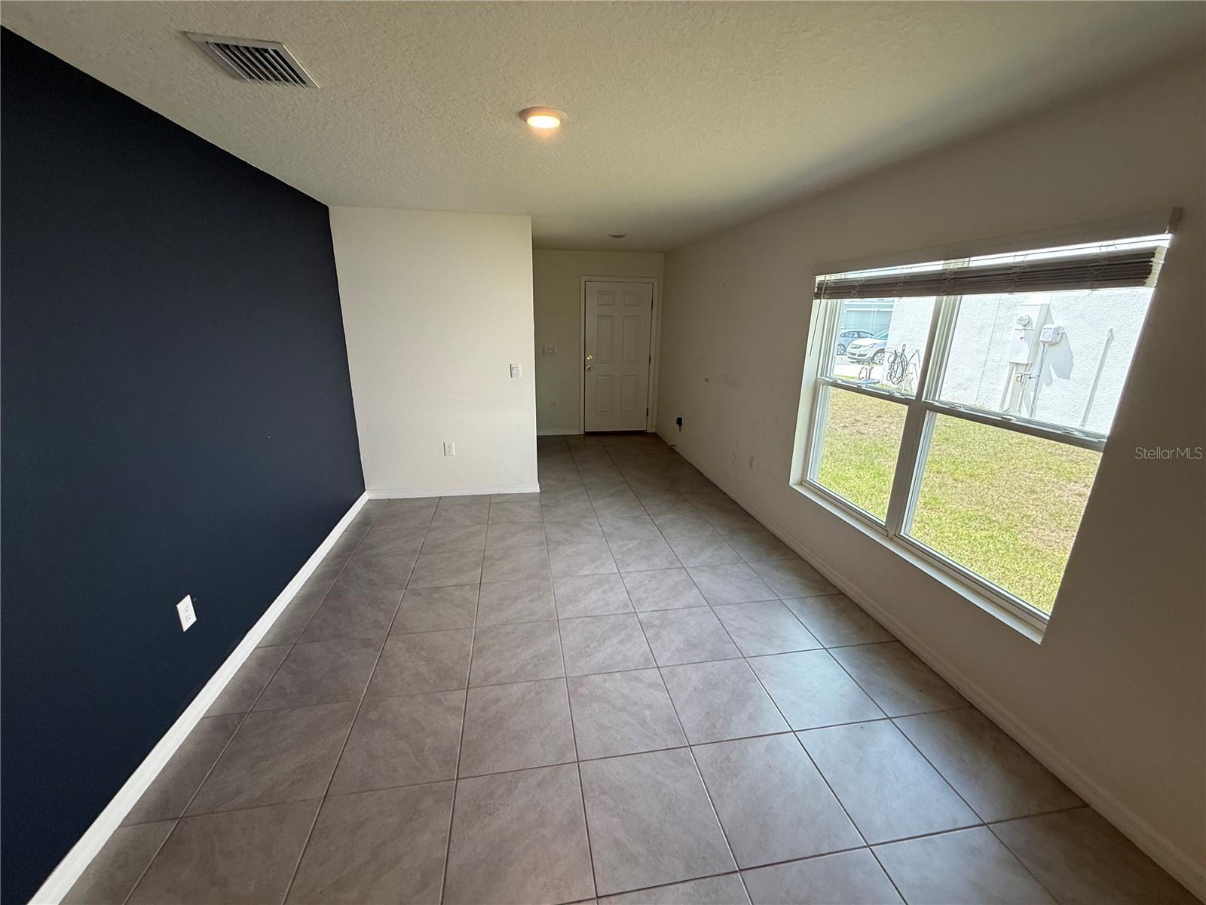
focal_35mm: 14
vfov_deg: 85.7
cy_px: 452
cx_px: 603
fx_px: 488
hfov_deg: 102.1
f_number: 2.2
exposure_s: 1/120
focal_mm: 2.22
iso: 80
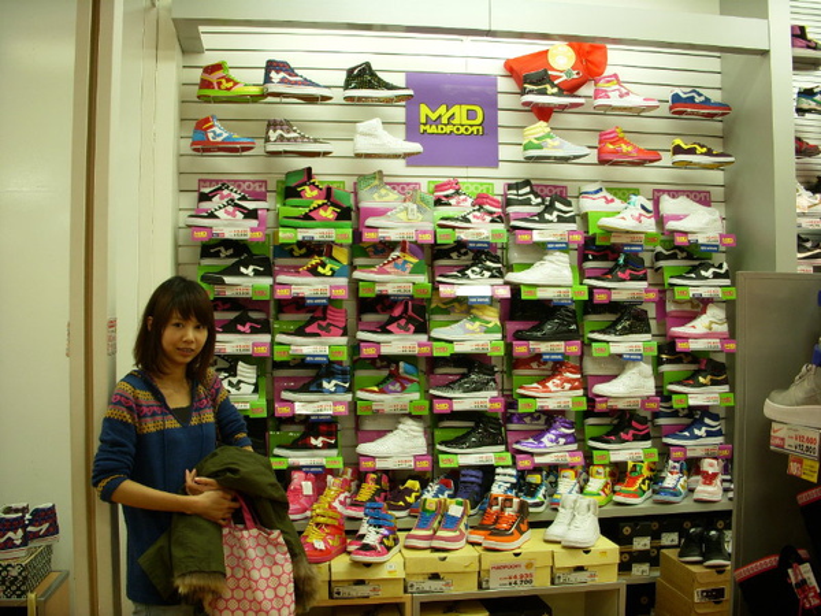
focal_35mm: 38
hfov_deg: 49.0
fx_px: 901
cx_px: 410
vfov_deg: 37.7
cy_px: 308
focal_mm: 6.3
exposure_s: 1/50
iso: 100
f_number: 3.3
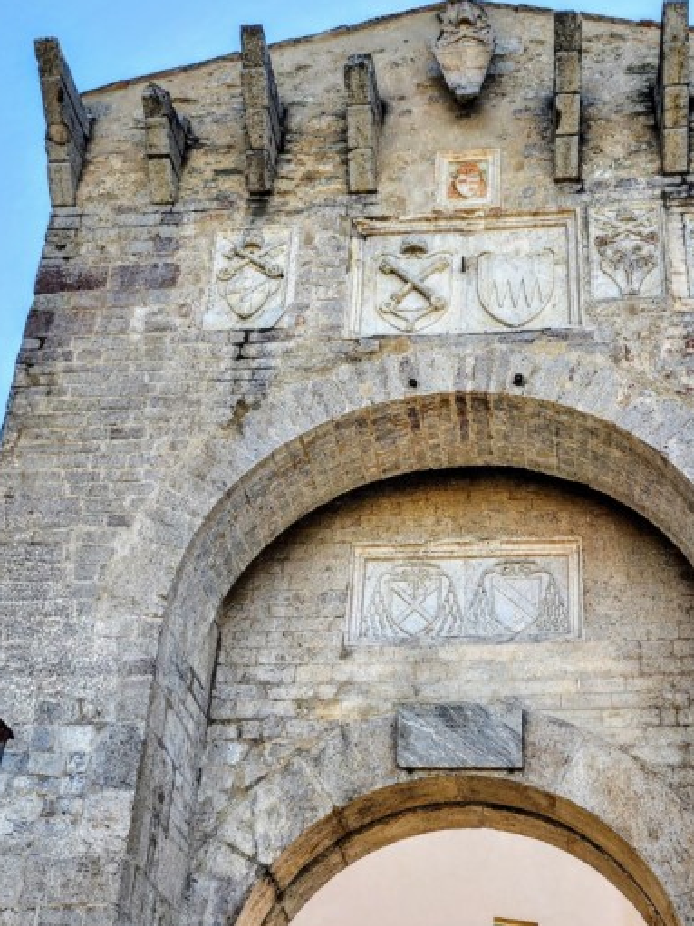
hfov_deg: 31.9
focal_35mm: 45
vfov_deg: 40.2
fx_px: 1203
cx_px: 467
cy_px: 750
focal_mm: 6.4
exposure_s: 1/447
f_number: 1.8
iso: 12
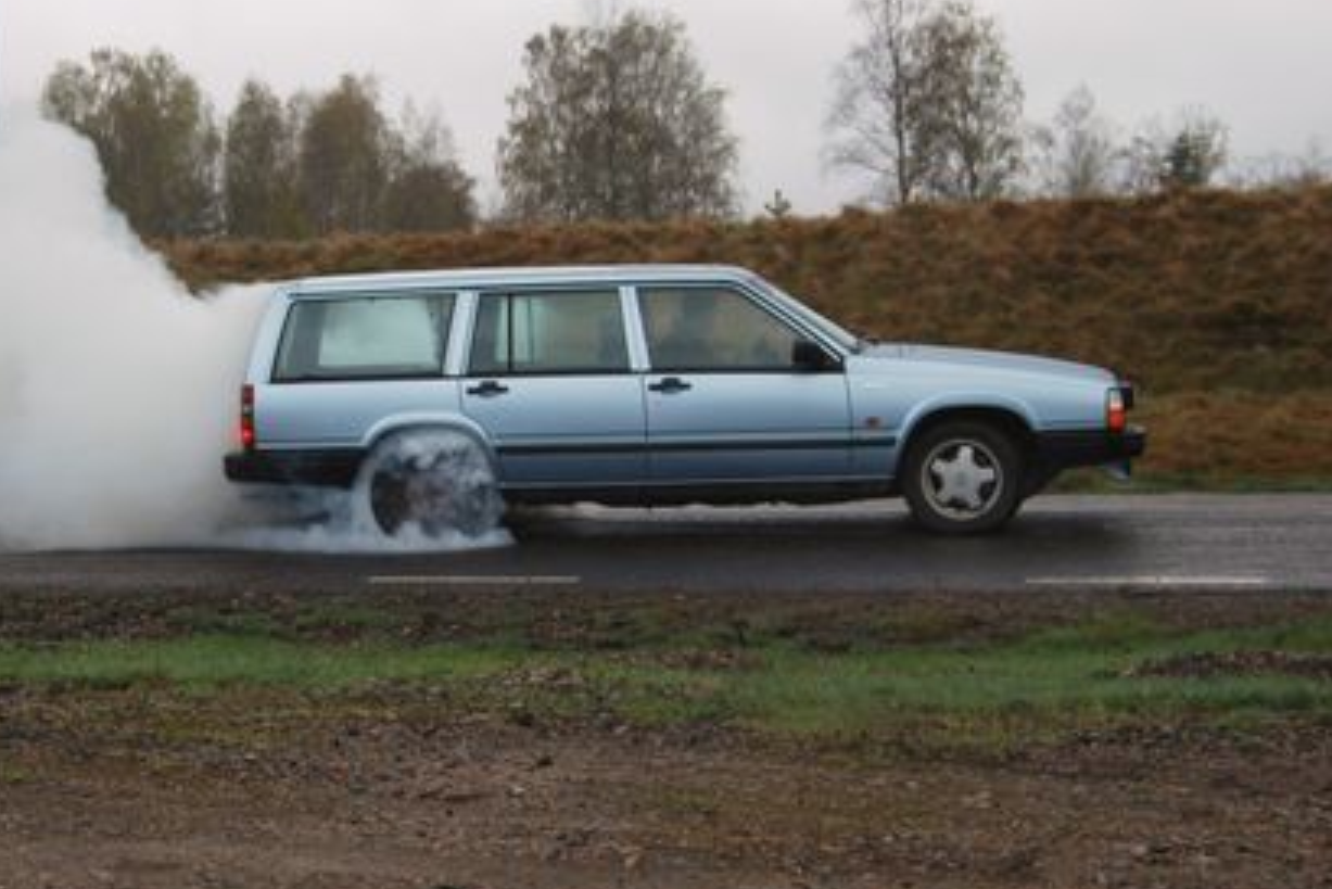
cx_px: 348
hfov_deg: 27.4
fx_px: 2694
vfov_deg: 18.7
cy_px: 436
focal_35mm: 73
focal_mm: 31
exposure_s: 1/160
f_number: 6.3
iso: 100
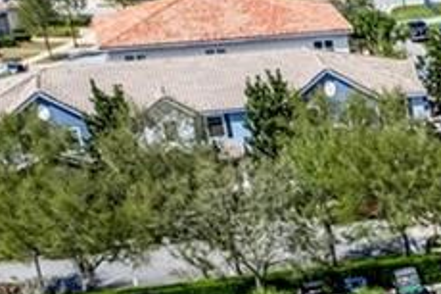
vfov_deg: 8.0
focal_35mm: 153
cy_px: 818
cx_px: 1022
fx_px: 1873
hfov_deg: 11.4
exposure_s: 1/1000
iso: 120
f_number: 2.8
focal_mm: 8.38
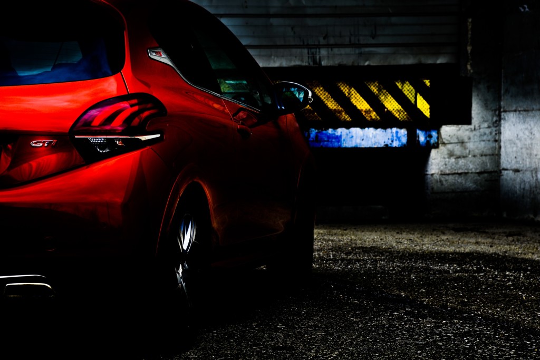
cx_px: 270
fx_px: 1800
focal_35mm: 120
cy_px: 180
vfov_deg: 11.4
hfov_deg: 17.1
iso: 100
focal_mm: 120
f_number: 8
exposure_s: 1/10
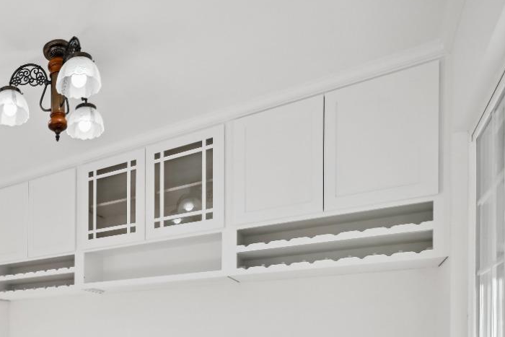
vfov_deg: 38.5
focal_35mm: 30
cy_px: 340
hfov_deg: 53.1
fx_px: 421
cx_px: 38
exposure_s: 1/250
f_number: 9
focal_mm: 14
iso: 800
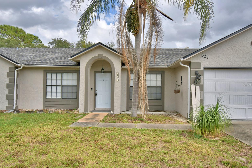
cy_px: 85
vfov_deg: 46.4
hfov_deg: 65.5
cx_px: 127
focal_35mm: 28
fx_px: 196
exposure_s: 1/500
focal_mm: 18
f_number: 5.6
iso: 100
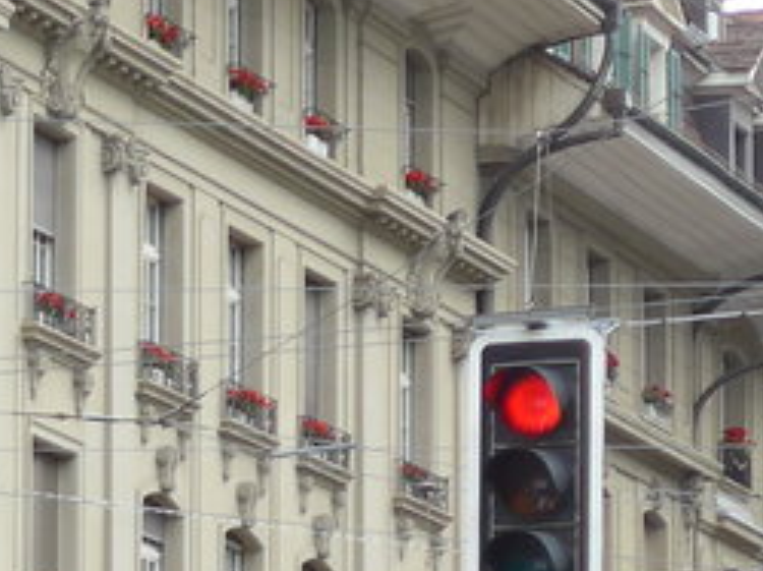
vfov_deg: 4.9
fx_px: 6562
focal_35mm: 298
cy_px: 1008
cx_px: -967
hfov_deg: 6.4
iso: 80
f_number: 3.7
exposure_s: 1/250
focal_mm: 12.7
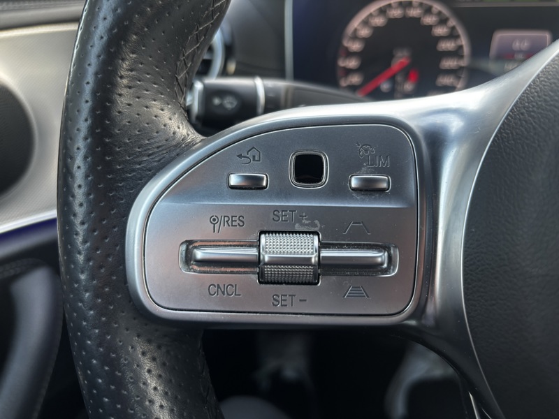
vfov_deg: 53.1
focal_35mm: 26
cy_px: 210
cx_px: 280
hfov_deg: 67.3
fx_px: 420
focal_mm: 5.96
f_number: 1.6
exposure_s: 1/121
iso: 100
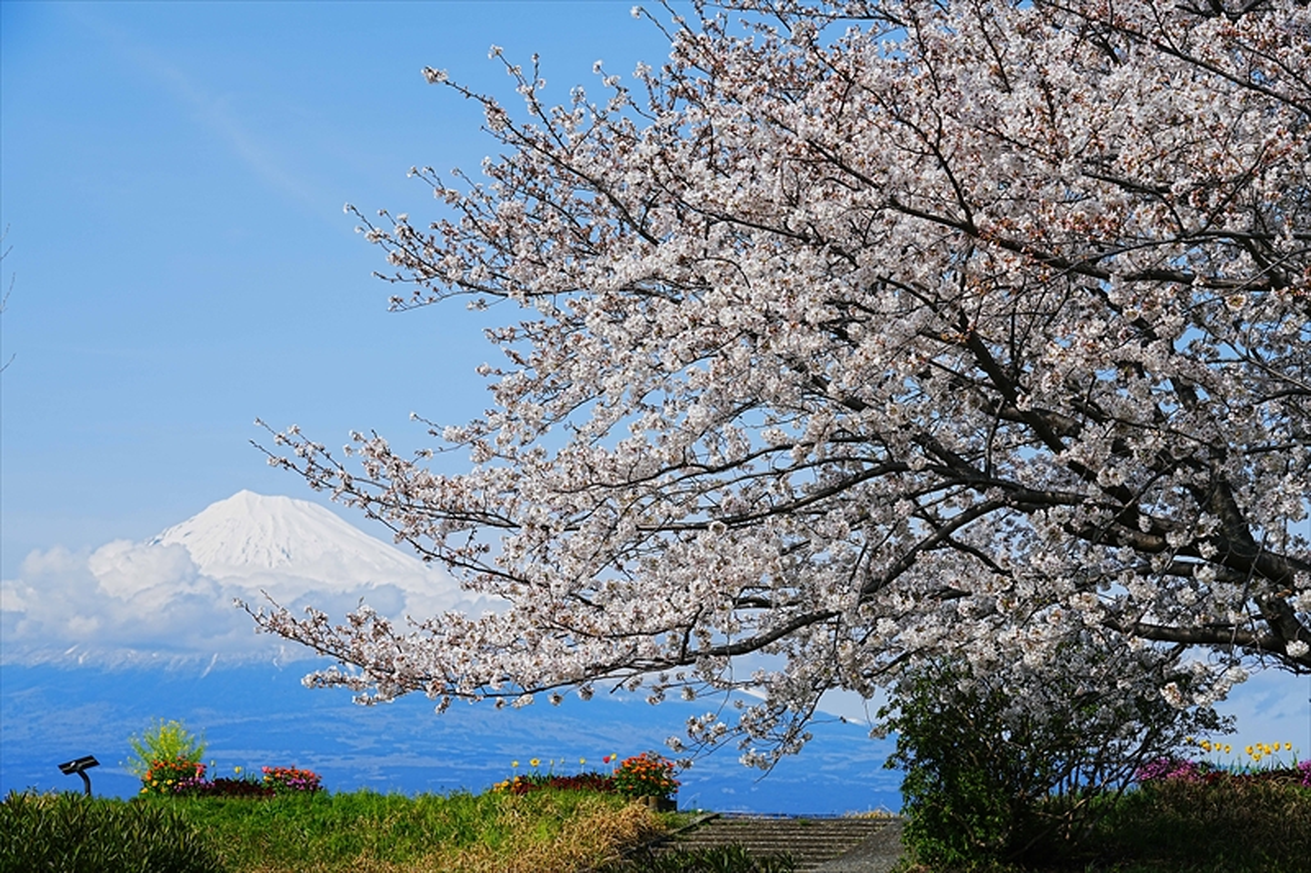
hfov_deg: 24.8
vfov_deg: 16.6
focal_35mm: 82
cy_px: 436
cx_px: 656
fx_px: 2985
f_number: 8
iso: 100
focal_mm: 82
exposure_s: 1/640
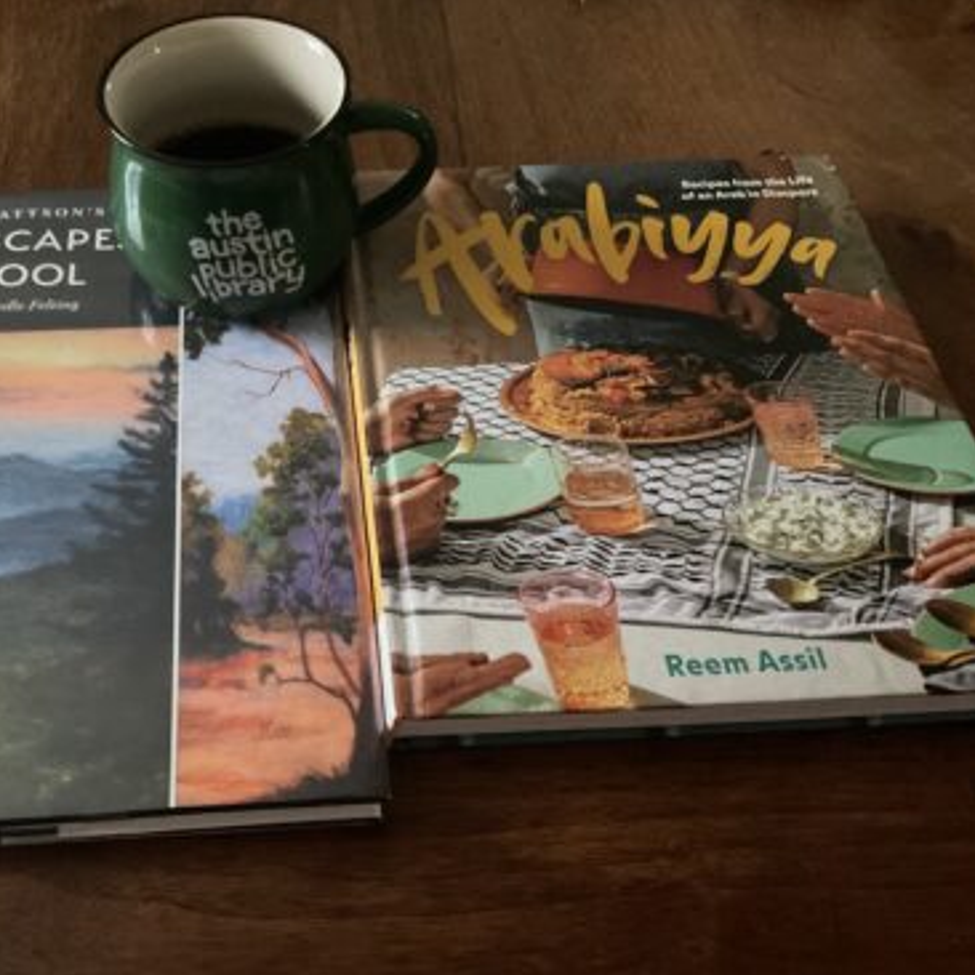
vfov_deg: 47.2
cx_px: 314
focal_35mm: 35
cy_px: 494
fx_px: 1115
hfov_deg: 46.4
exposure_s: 1/20
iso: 500
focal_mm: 3
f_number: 1.8
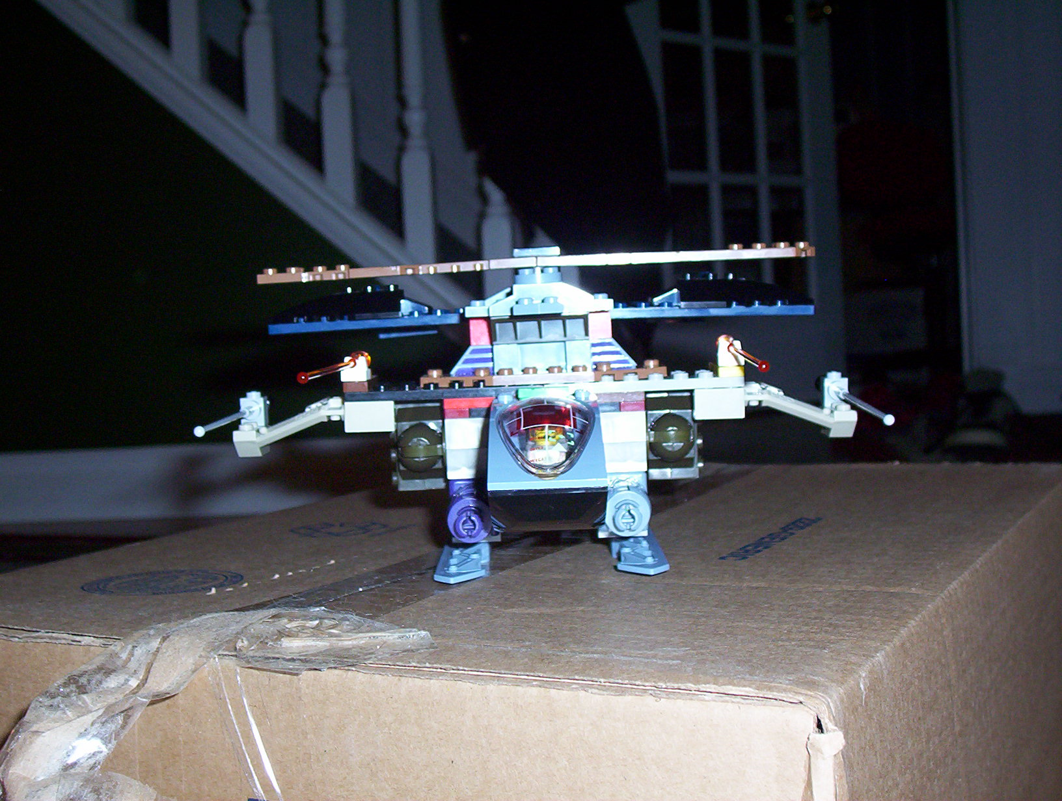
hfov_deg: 35.5
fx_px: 1661
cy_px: 400
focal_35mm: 54
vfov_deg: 27.1
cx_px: 531
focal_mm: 7.1
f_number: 2.97
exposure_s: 1/69.5
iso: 140
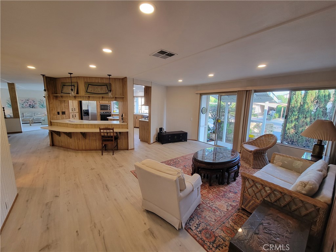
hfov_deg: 106.2
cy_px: 126
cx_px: 168
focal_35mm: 13
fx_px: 126
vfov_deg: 89.9
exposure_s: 1/60
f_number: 2.2
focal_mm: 2.2
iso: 125
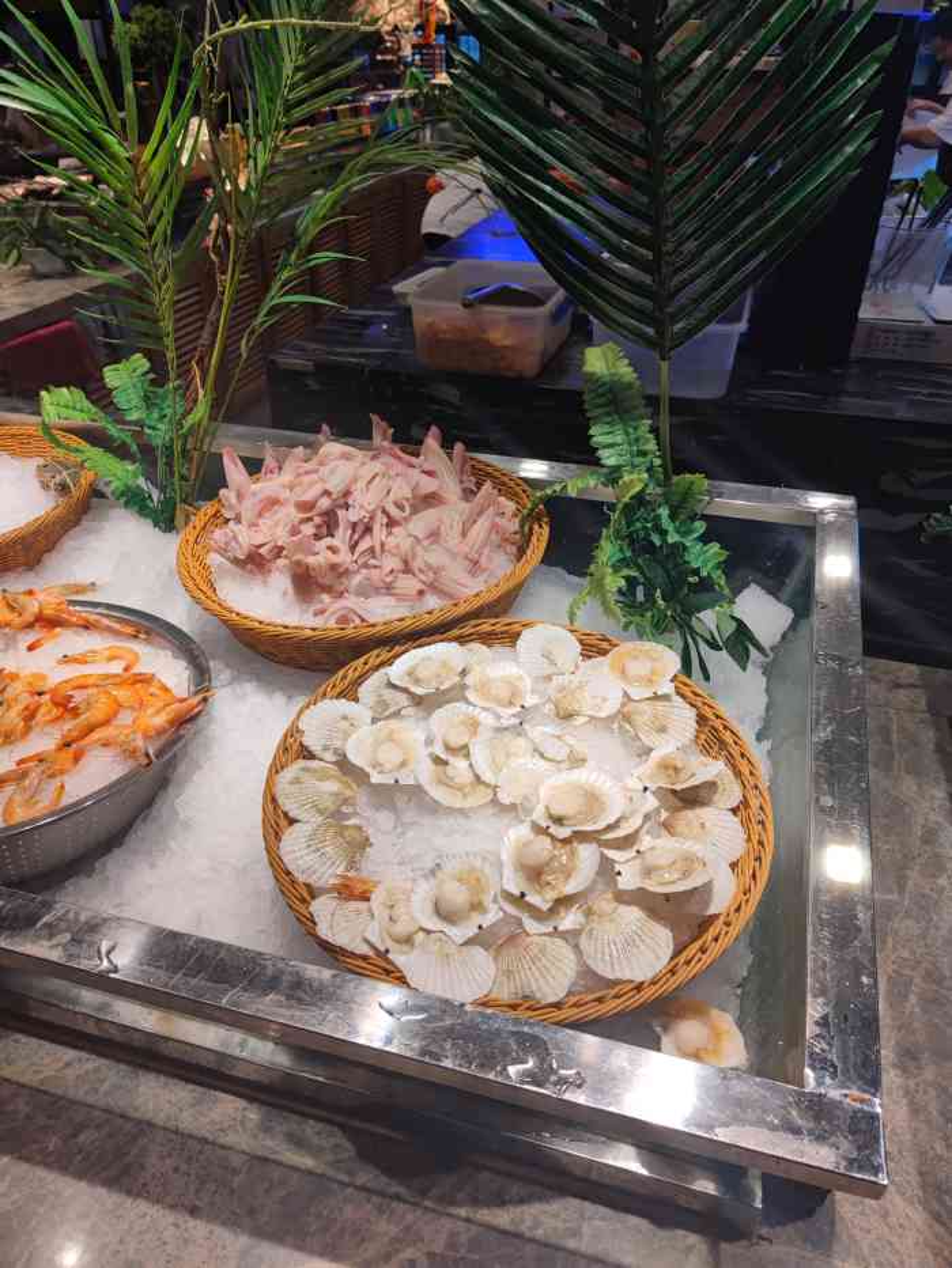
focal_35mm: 25
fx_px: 917
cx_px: 476
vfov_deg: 69.4
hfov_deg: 54.9
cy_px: 634
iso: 52
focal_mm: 6.78
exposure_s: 1/100
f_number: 1.85
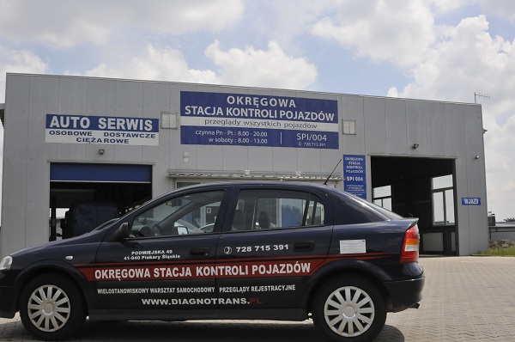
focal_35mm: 42
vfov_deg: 31.8
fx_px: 600
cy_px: 171
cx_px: 258
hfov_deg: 46.5
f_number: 7.1
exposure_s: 1/3200
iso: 800
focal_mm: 28
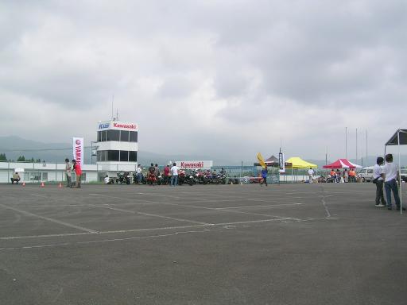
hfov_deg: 52.6
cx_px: 204
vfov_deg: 40.7
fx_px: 412
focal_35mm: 35
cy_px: 152
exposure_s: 1/471
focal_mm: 5.4
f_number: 4.8
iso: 50
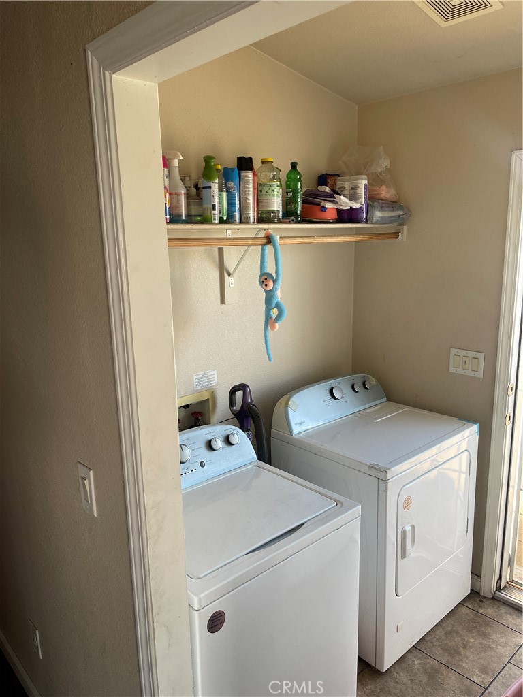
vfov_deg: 69.4
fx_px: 504
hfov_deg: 54.9
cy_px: 348
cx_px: 262
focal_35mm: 25
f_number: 1.6
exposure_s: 1/121
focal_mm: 5.1
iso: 100
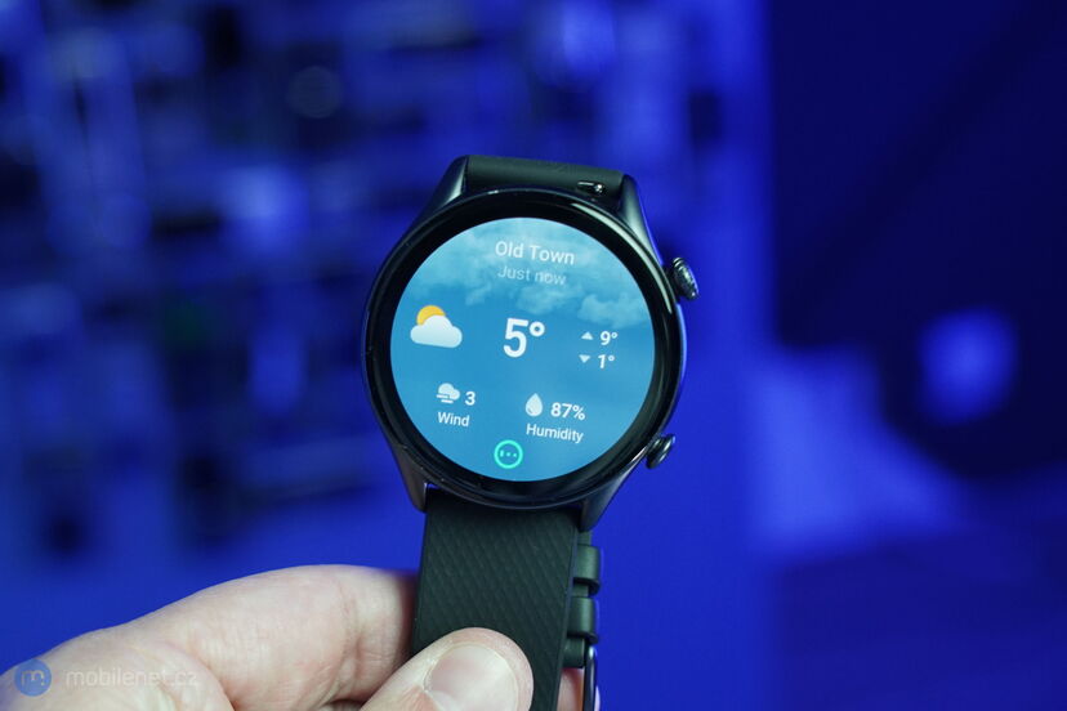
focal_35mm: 70
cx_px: 534
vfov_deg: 19.5
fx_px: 2075
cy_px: 356
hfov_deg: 28.8
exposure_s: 1/160
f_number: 7.1
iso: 3200
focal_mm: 70
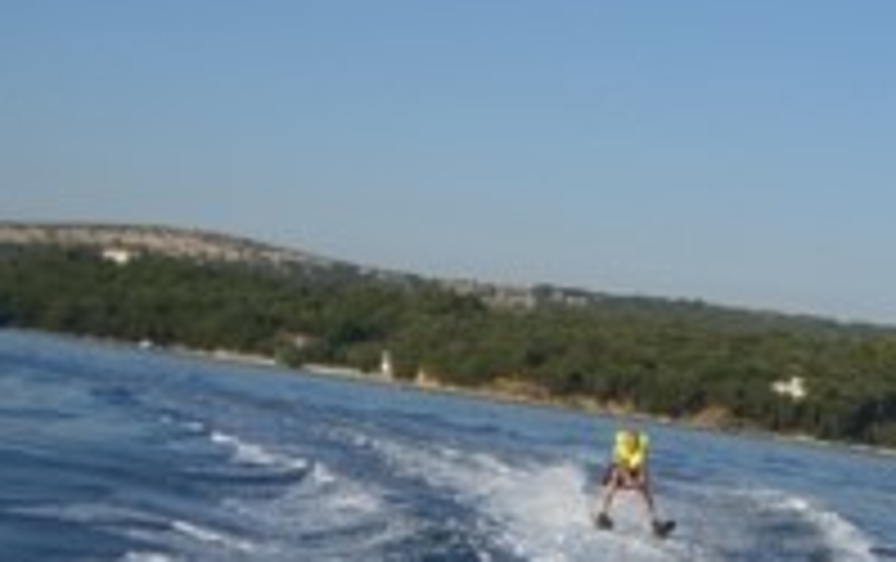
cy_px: 423
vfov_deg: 13.5
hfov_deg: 21.0
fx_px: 2372
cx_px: 779
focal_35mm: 97
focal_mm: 6.2
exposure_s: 1/800
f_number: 4.3
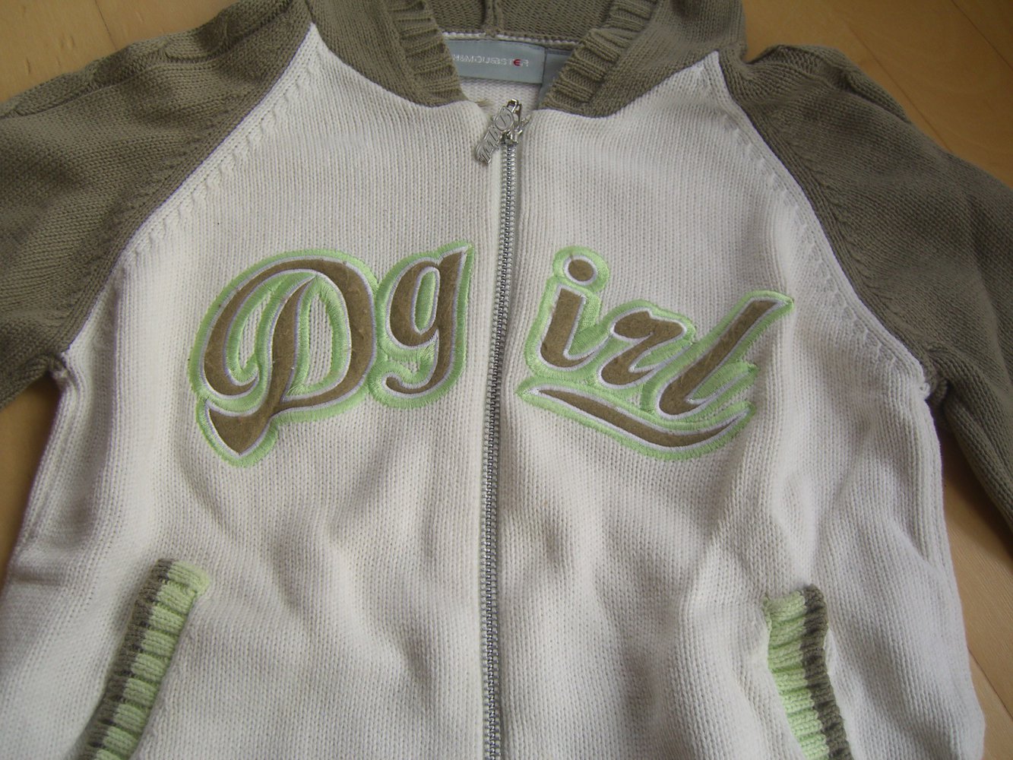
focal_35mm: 38
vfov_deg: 37.7
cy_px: 380
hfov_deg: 49.0
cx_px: 506
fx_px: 1112
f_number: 2.8
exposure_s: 1/100
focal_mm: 7.9
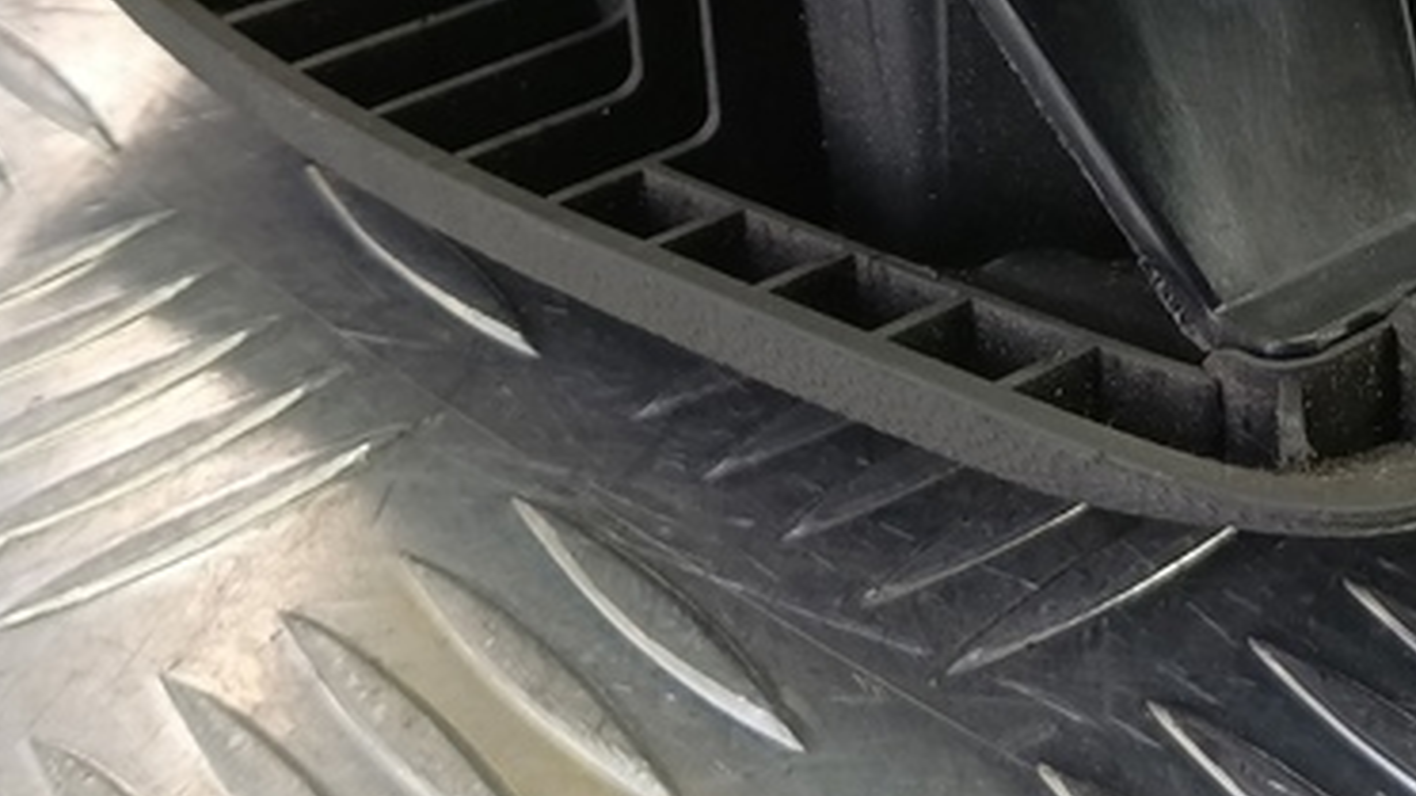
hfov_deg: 29.4
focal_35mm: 69
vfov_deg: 15.8
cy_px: -465
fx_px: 2590
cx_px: 1252
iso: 181
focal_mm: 4.11
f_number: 1.6
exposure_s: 1/50
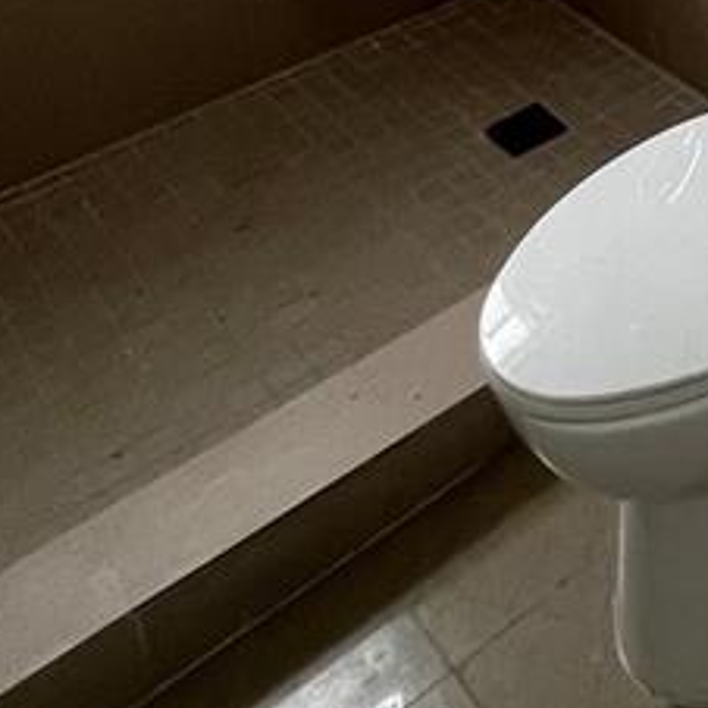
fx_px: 1412
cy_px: -423
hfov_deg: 24.6
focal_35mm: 61
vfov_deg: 22.0
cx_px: 912
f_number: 1.8
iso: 100
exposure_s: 1/99
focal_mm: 1.57
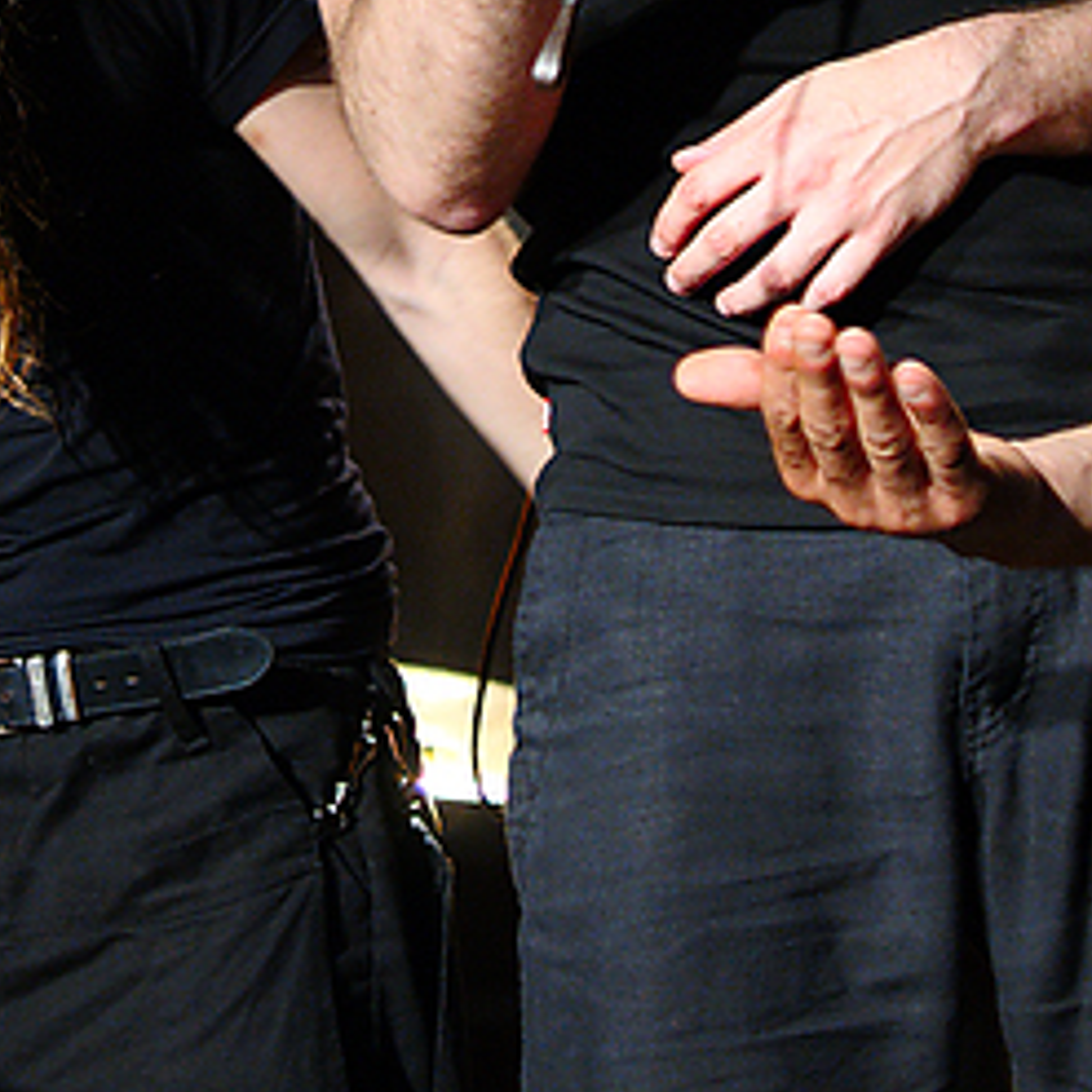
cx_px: 345
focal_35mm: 93
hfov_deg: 18.6
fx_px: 3319
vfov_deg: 18.1
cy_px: -53
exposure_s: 1/80
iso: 400
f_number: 2
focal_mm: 20
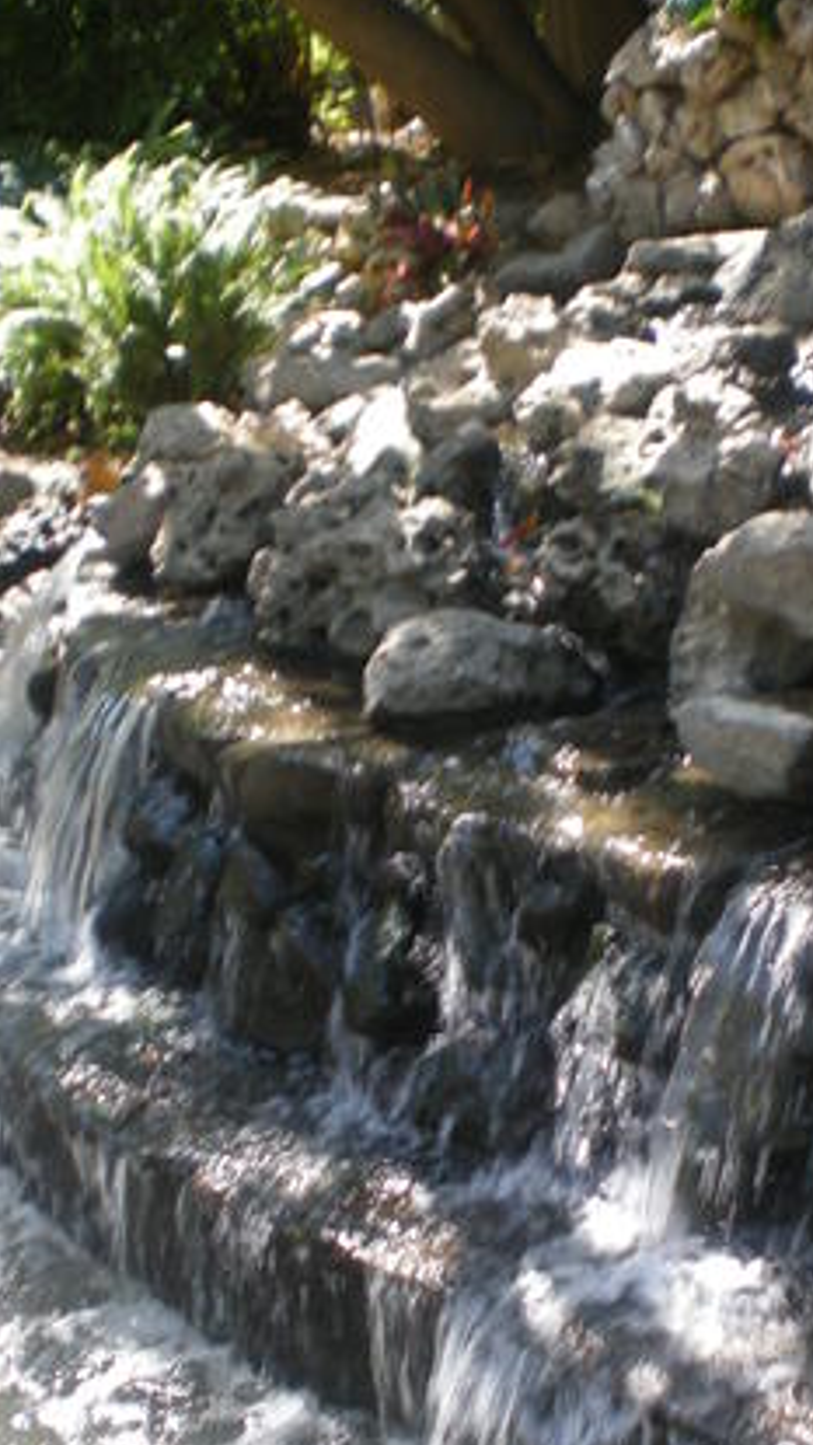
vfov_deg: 32.7
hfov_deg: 18.5
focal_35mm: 64
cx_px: 722
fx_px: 2452
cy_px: 907
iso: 64
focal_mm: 6.3
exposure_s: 1/72.4
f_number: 3.1
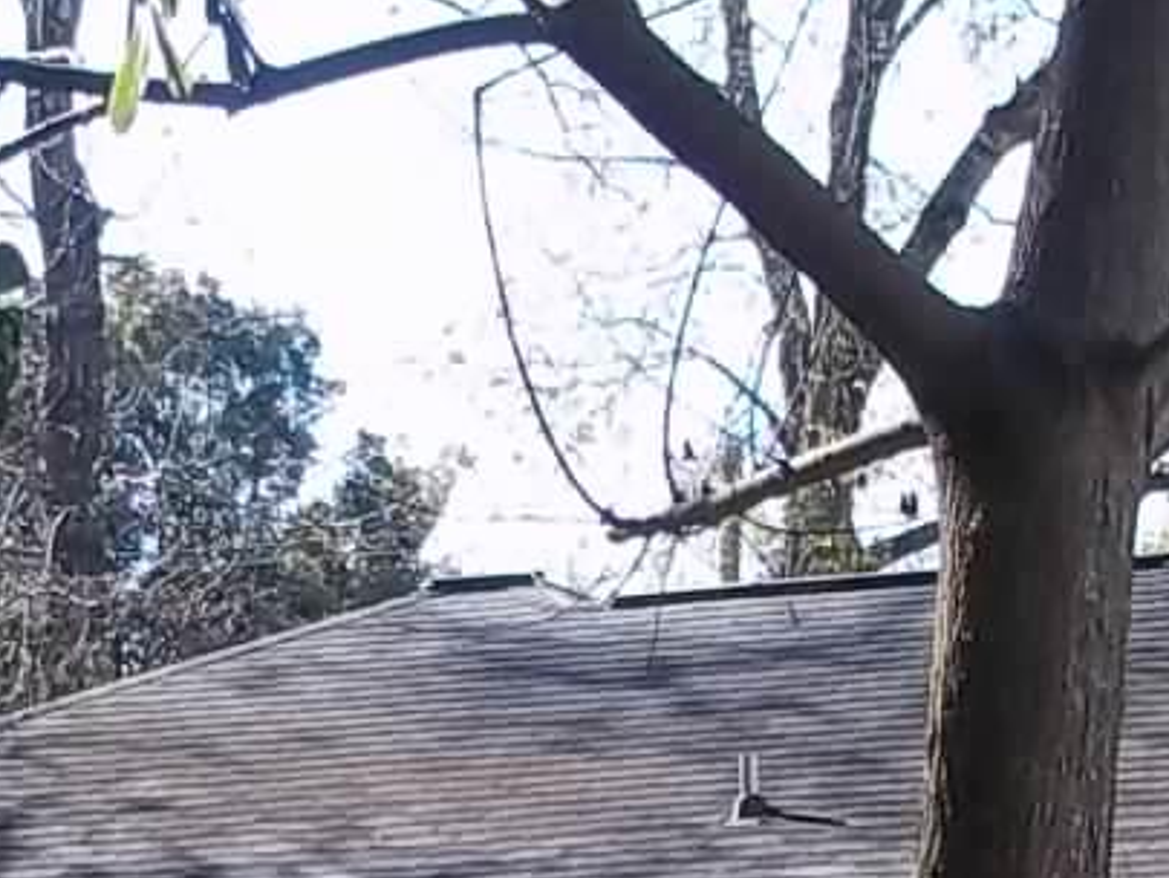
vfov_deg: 8.0
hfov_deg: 10.9
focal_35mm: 182
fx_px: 6148
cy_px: 1265
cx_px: 531
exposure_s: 1/250
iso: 80
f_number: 3.1
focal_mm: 6.5
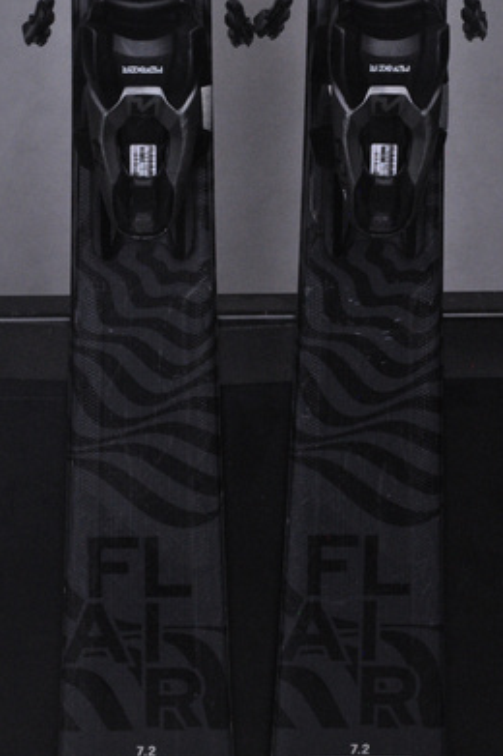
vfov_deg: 14.0
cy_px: 431
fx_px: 3077
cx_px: 256
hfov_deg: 9.3
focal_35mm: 147
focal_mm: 85
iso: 3200
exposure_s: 1/125
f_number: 11
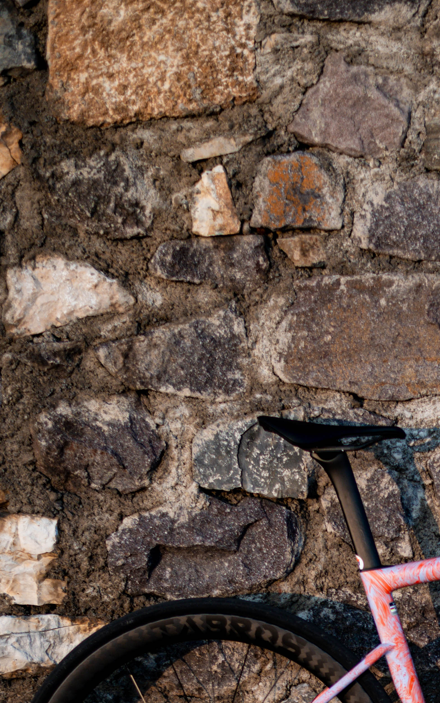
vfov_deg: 16.7
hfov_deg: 10.7
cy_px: 761
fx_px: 2321
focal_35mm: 121
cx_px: 517
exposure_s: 1/4000
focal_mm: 50
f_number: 1.8
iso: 400
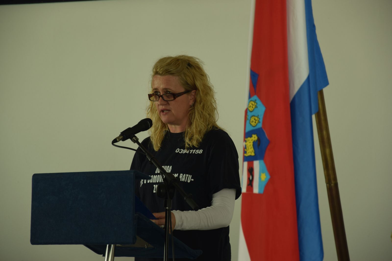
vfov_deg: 8.7
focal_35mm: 158
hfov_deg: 13.0
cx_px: 196
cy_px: 130
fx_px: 1715
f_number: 5.6
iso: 100
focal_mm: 105
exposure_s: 1/20
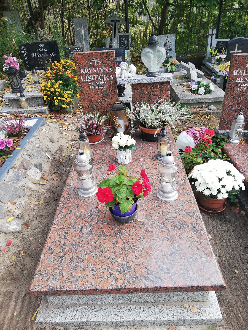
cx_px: 124
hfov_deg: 53.1
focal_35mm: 26
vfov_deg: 67.3
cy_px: 165
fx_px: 248
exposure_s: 1/100
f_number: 2.2
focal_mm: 3.81
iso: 80
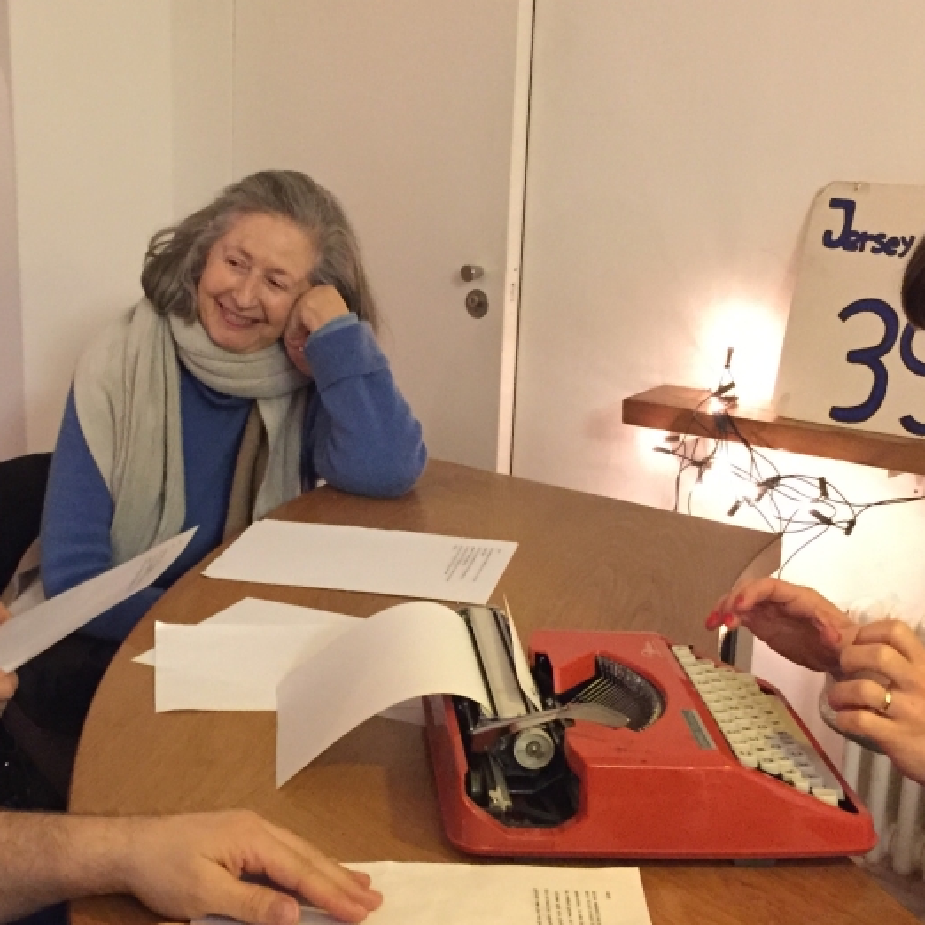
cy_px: 529
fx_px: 1693
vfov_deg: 30.5
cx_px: 253
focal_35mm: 56
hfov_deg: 30.2
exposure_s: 1/17
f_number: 2.2
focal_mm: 4.15
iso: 400
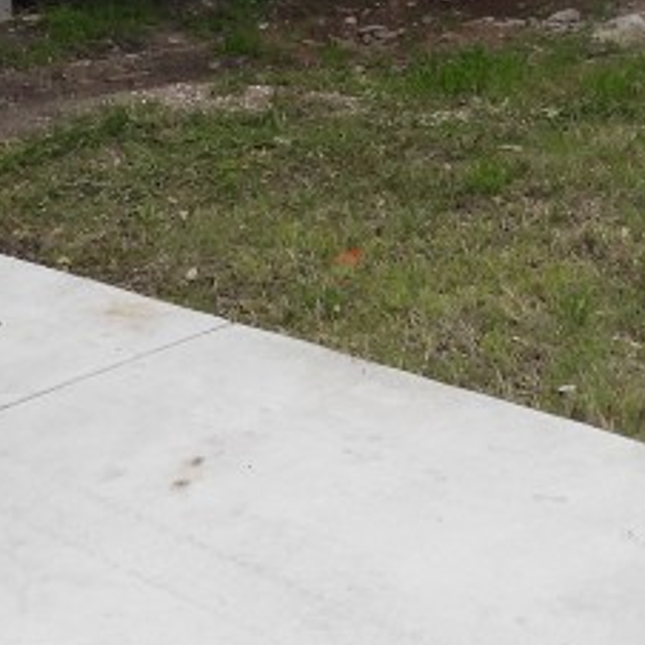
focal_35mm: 96
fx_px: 2024
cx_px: 442
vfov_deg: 16.6
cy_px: -300
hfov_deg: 18.0
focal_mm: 4.3
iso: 100
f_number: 2.8
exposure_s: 1/1250
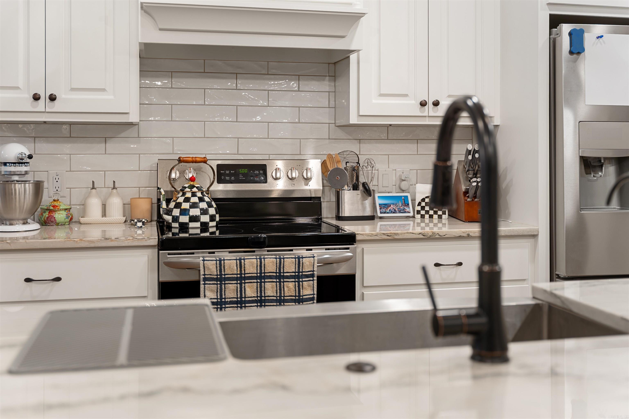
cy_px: 210
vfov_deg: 34.0
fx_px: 687
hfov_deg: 49.2
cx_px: 314
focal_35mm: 39
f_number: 2.8
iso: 100
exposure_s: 1/5
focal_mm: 39.3
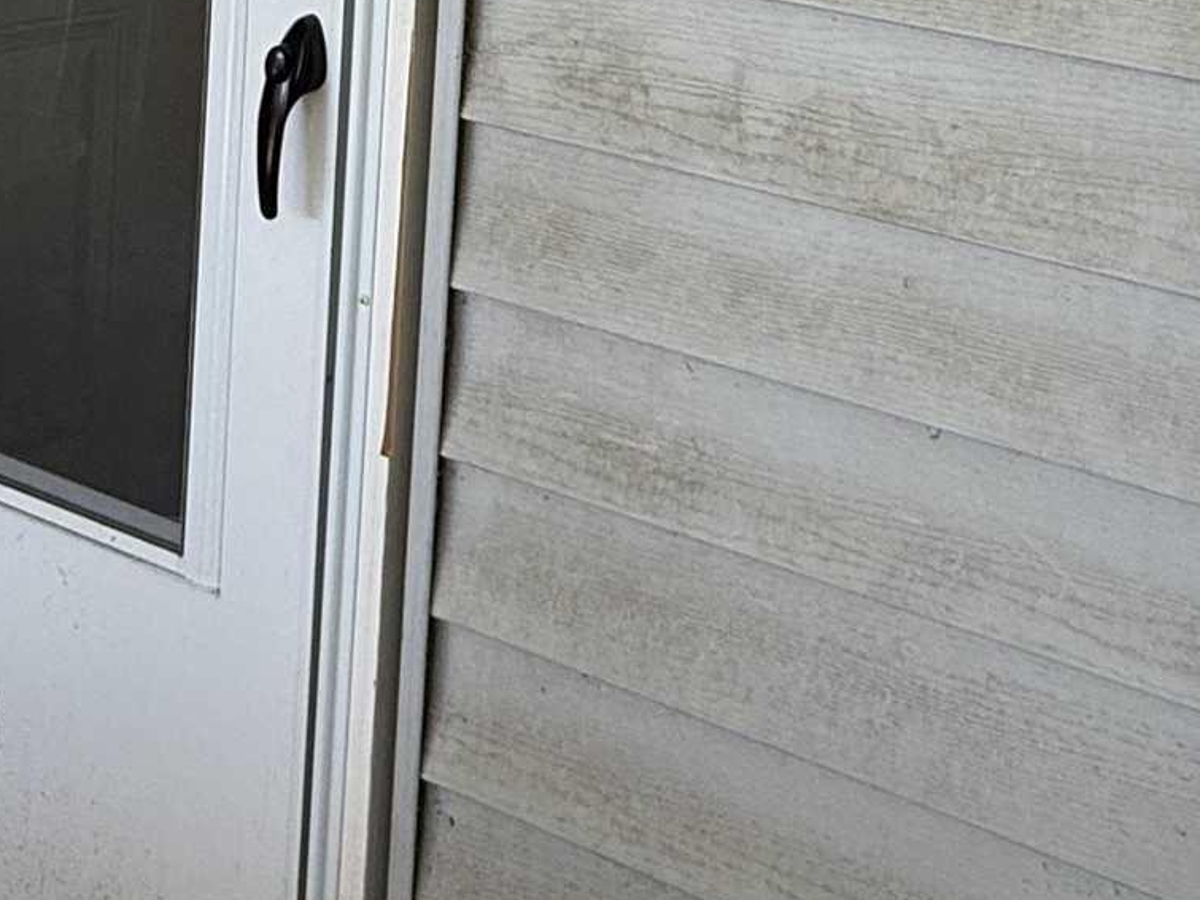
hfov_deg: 33.3
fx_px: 1976
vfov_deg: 23.3
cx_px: 857
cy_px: -200
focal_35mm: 57
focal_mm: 2.22
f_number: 2.2
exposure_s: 1/99
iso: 64
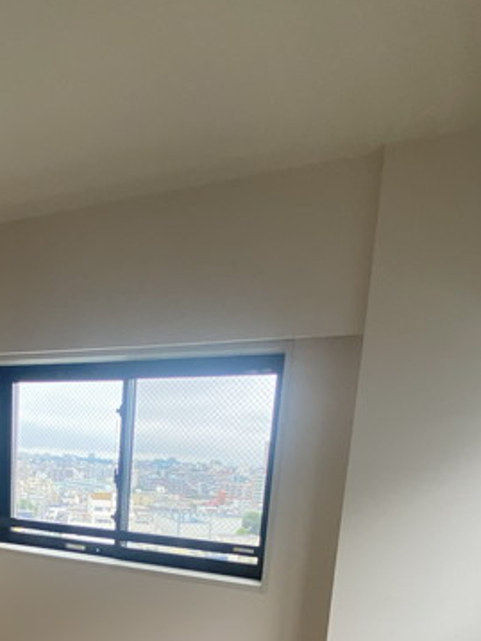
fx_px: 538
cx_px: 104
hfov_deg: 46.0
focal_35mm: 29
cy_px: 561
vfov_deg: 54.8
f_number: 2.4
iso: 64
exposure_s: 1/121
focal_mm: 1.54
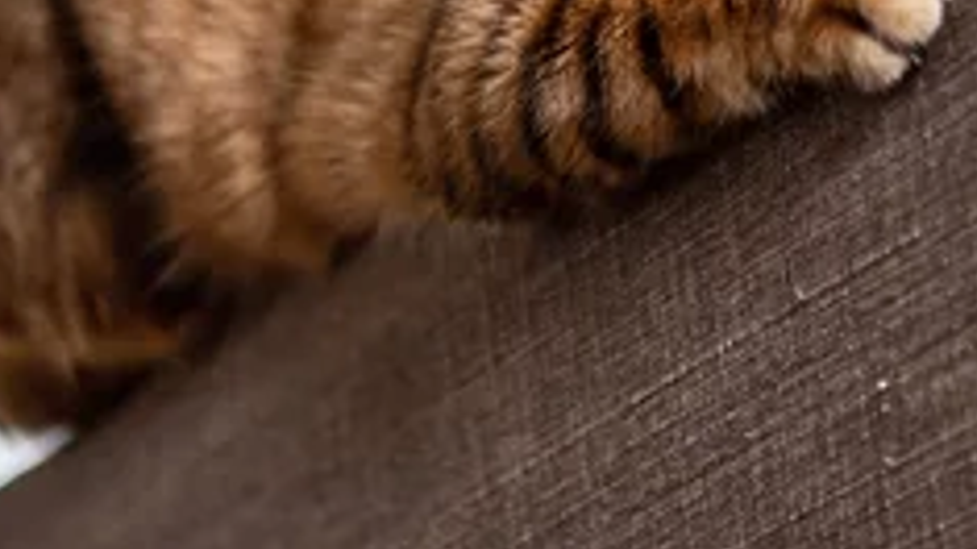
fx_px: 6138
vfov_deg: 5.1
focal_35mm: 237
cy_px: -391
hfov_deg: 9.1
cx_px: 721
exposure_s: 1/60
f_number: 2
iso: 320
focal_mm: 50
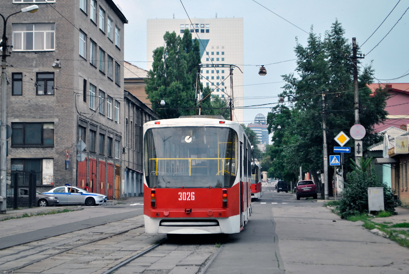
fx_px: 961
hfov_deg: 24.0
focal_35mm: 85
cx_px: 202
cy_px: 138
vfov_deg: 16.2
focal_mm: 55
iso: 800
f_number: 5.6
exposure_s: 1/160
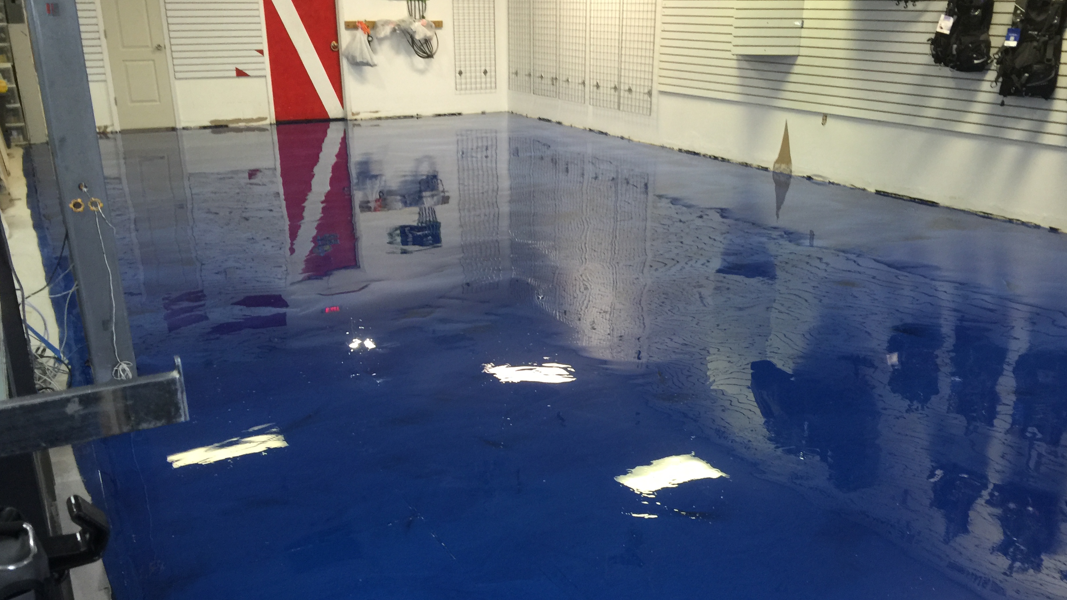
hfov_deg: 61.0
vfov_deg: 36.6
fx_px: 905
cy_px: 351
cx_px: 539
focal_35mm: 32
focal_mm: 4.15
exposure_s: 1/15
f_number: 2.2
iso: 50
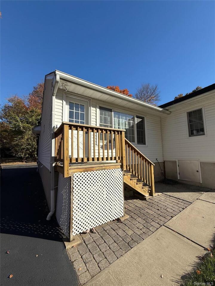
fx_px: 116
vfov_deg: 102.1
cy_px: 143
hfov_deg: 85.7
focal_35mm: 14
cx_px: 108
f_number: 2.2
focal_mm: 2.22
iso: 50
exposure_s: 1/3891
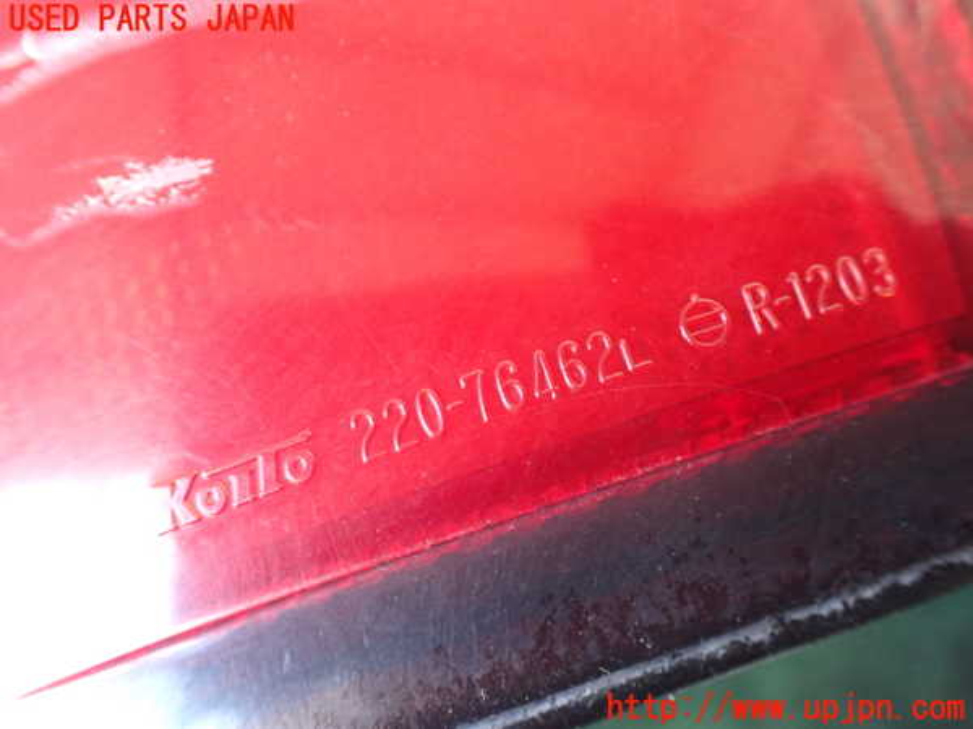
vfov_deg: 46.8
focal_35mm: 30
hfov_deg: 60.0
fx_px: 843
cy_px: 364
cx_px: 486
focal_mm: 5.4
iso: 800
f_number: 2.3
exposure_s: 1/80
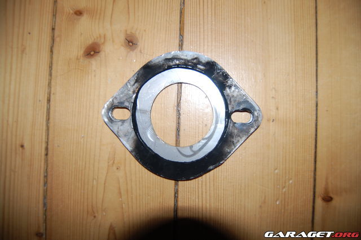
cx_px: 180
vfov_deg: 47.9
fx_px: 271
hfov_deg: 67.4
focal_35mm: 27
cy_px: 120
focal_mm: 18
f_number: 3.5
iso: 200
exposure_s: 1/60
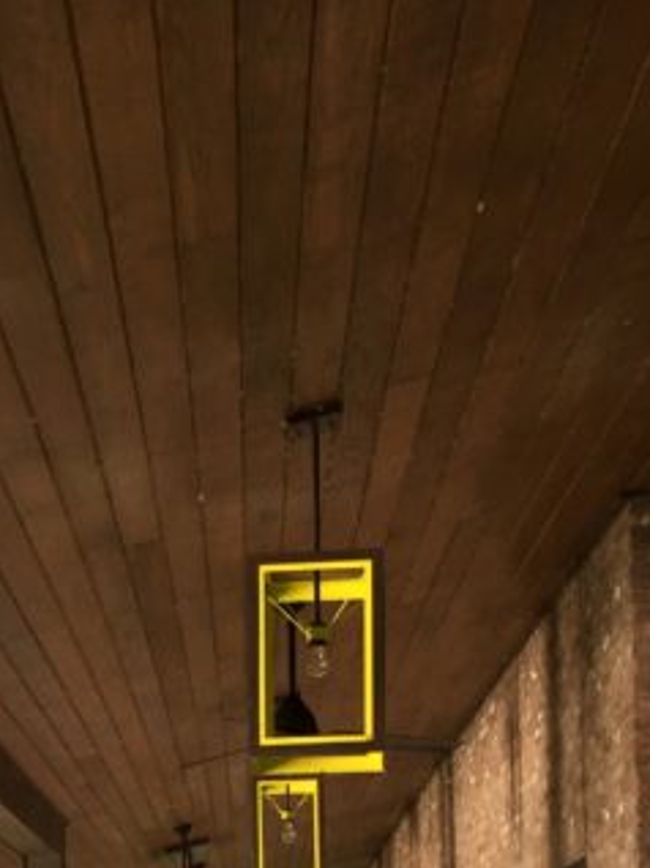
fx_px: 1830
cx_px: 137
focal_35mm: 73
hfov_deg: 19.9
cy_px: 1002
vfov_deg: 24.5
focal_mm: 4.15
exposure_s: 1/706
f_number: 2.2
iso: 32
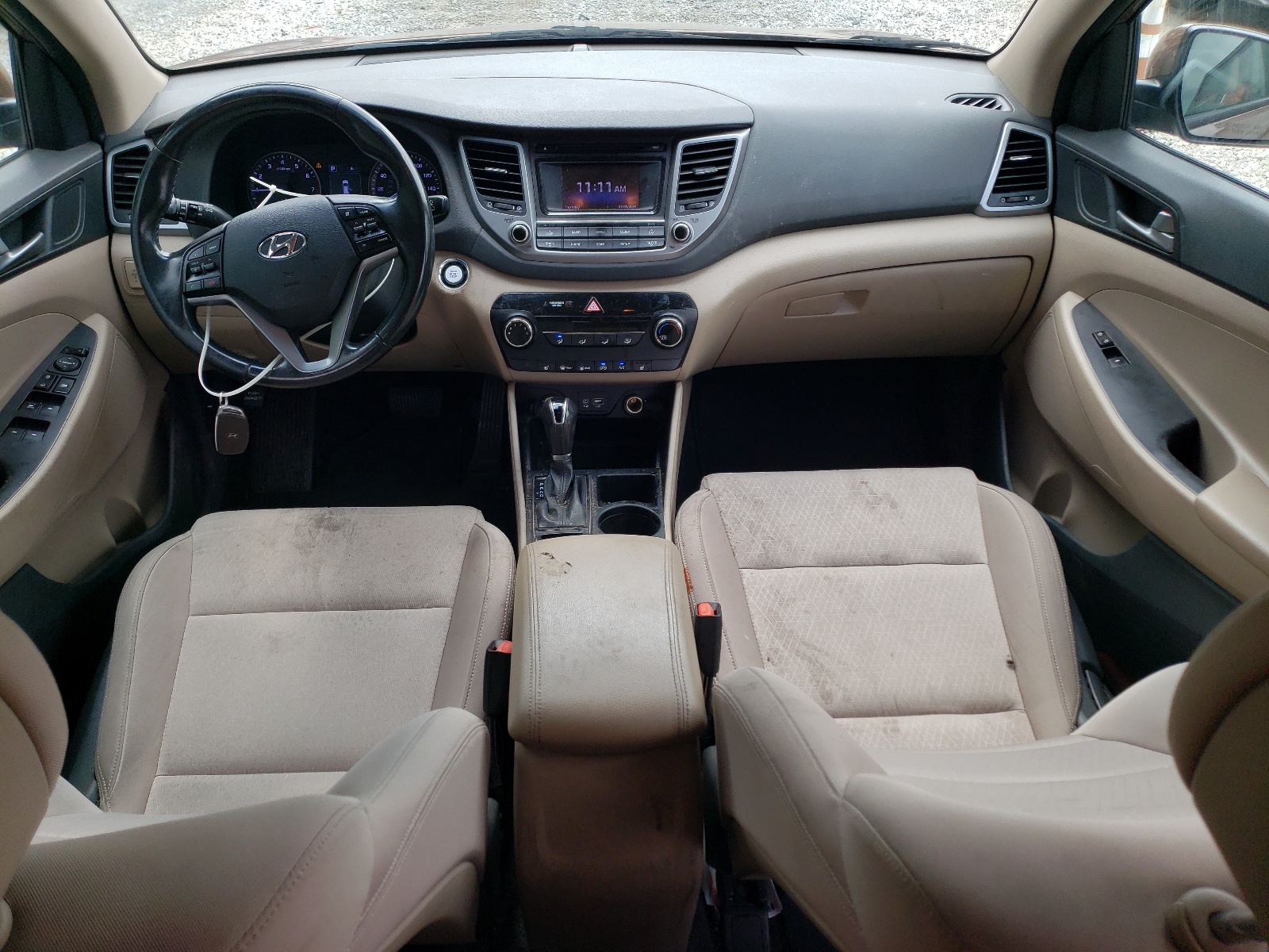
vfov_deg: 53.1
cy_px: 476
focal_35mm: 26
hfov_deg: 67.3
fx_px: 953
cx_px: 634
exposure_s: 1/357
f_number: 1.5
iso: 50
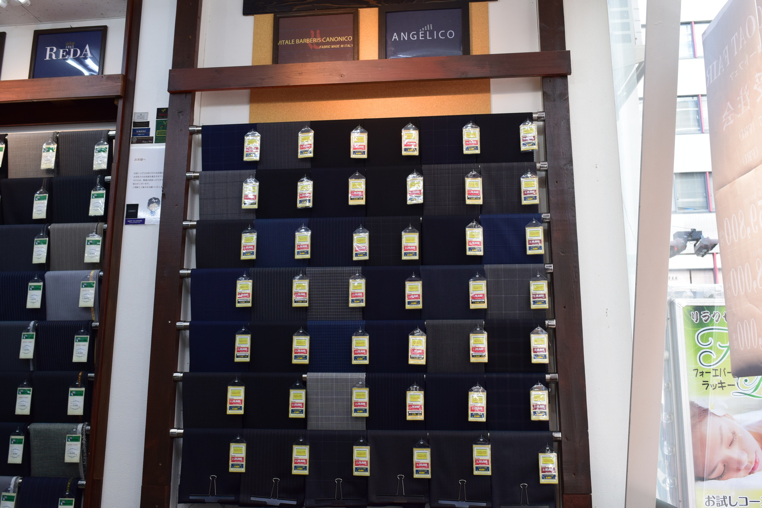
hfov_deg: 57.2
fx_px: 698
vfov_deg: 40.0
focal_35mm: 33
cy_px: 254
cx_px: 381
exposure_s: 1/60
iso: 720
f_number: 8
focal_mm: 22
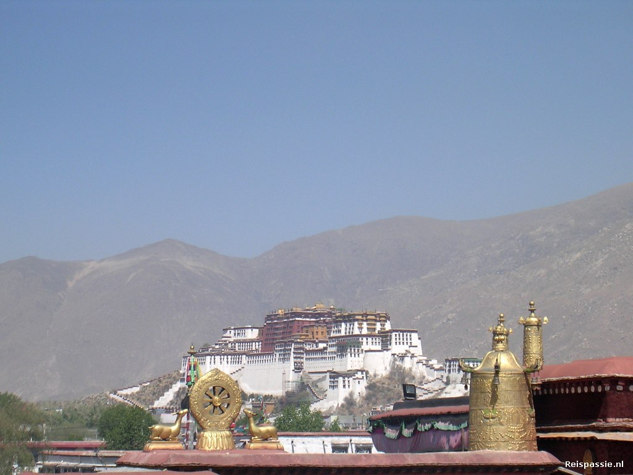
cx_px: 316
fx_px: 2103
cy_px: 238
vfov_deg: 12.9
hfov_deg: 17.1
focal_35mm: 115
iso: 100
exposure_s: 1/459
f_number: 4.9
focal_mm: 17.4
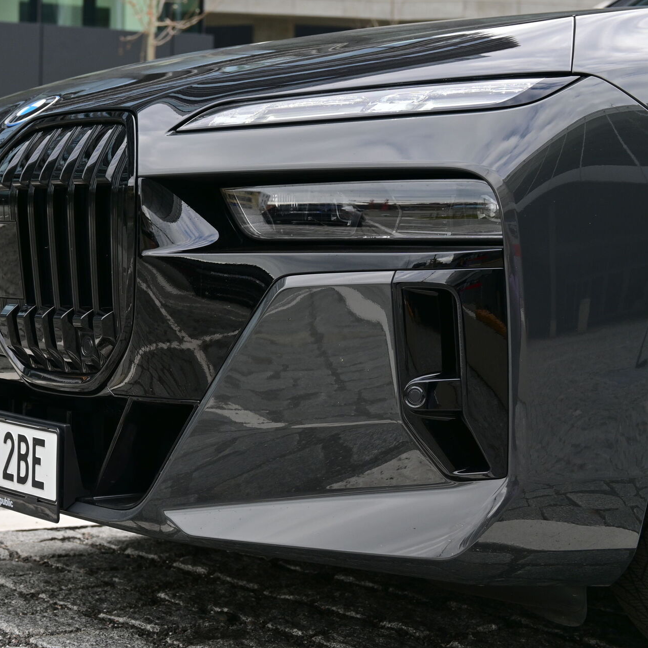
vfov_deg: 18.1
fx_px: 2033
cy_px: 323
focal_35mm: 96
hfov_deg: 18.0
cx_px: 181
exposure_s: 1/125
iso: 100
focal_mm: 50
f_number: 6.3
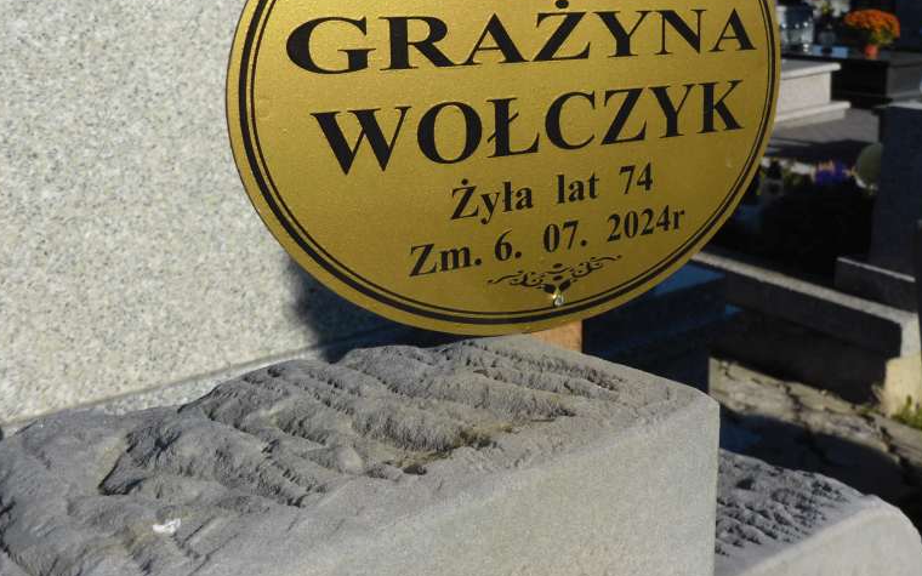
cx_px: 551
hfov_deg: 49.0
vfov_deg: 31.4
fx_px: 1005
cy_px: 137
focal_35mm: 40
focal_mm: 4.9
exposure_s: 1/200
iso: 80
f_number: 10
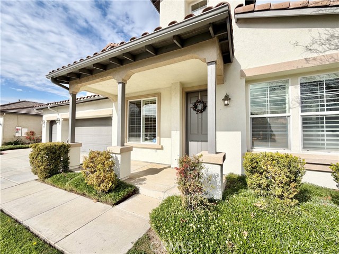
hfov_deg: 102.1
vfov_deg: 85.7
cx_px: 170
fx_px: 137
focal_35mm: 14
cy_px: 127
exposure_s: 1/1656
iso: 20
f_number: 2.2
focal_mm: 2.22
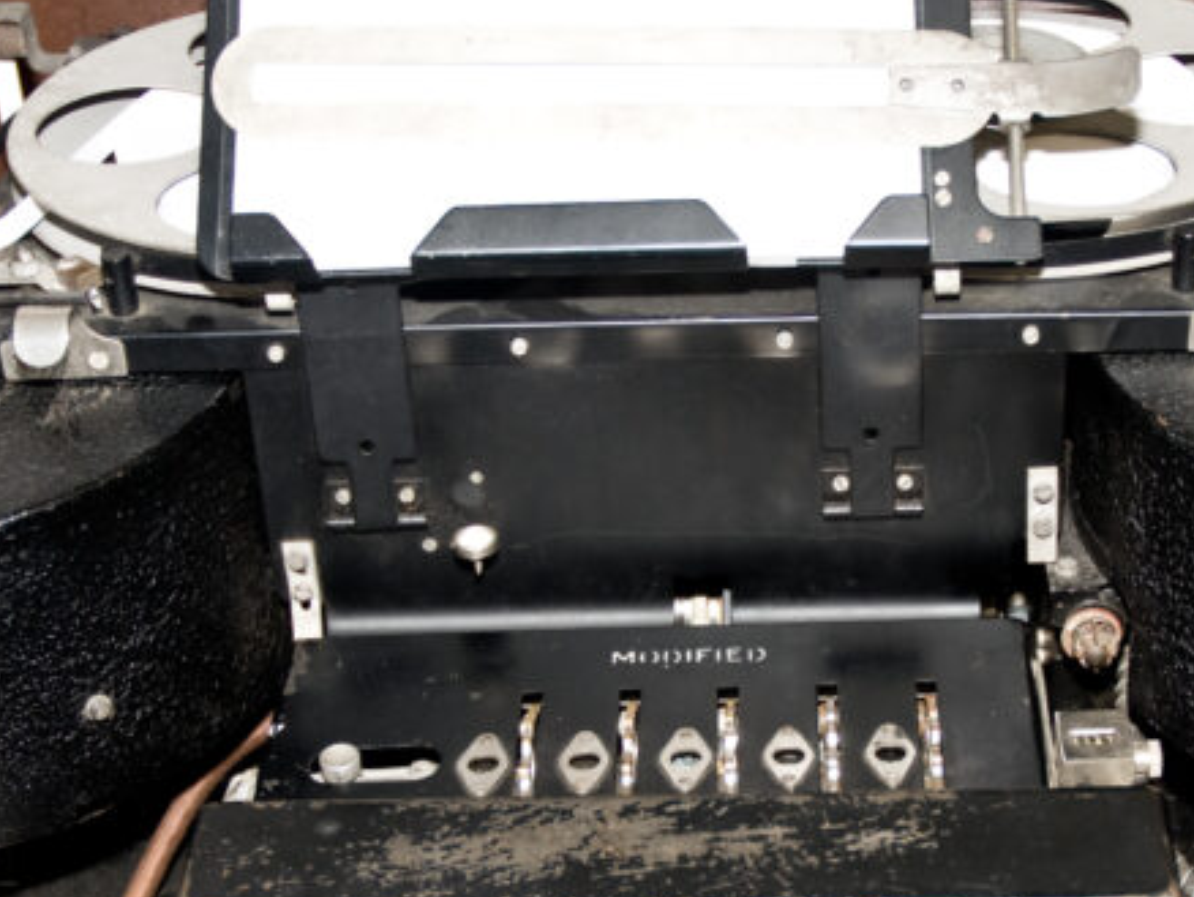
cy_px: 669
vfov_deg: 18.1
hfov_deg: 24.0
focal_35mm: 81
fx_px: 2795
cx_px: 750
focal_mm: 24
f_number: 4
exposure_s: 1/30
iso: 100
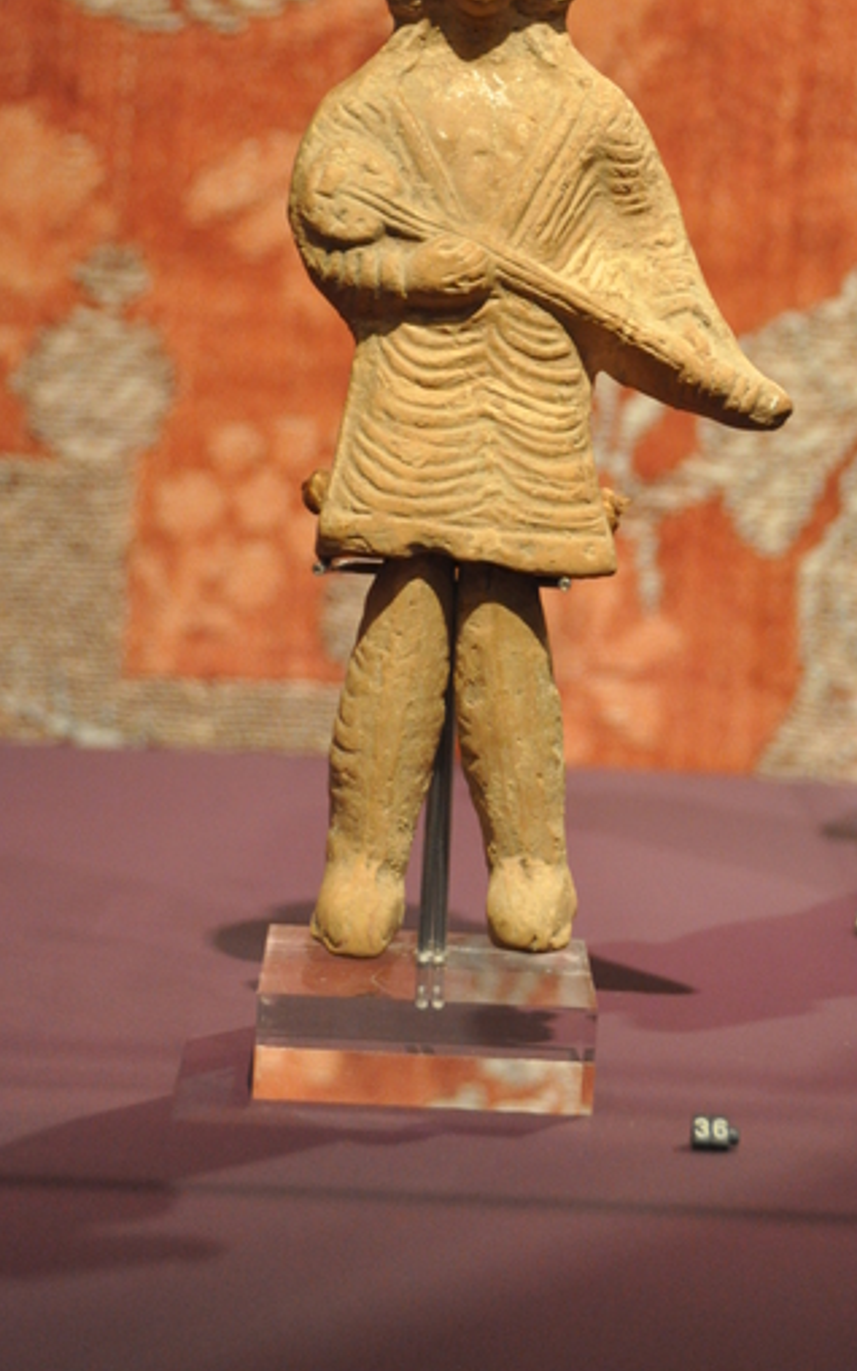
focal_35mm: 119
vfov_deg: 17.5
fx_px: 4448
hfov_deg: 11.0
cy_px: 563
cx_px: 478
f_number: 4.8
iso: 1600
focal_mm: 60
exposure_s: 1/25
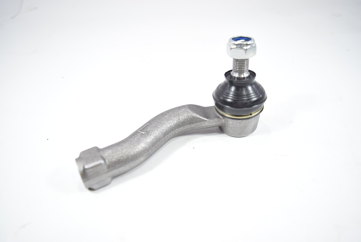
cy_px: 121
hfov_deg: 67.3
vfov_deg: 48.0
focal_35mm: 27
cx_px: 180
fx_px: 271
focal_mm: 18
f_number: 3.5
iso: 800
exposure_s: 1/250
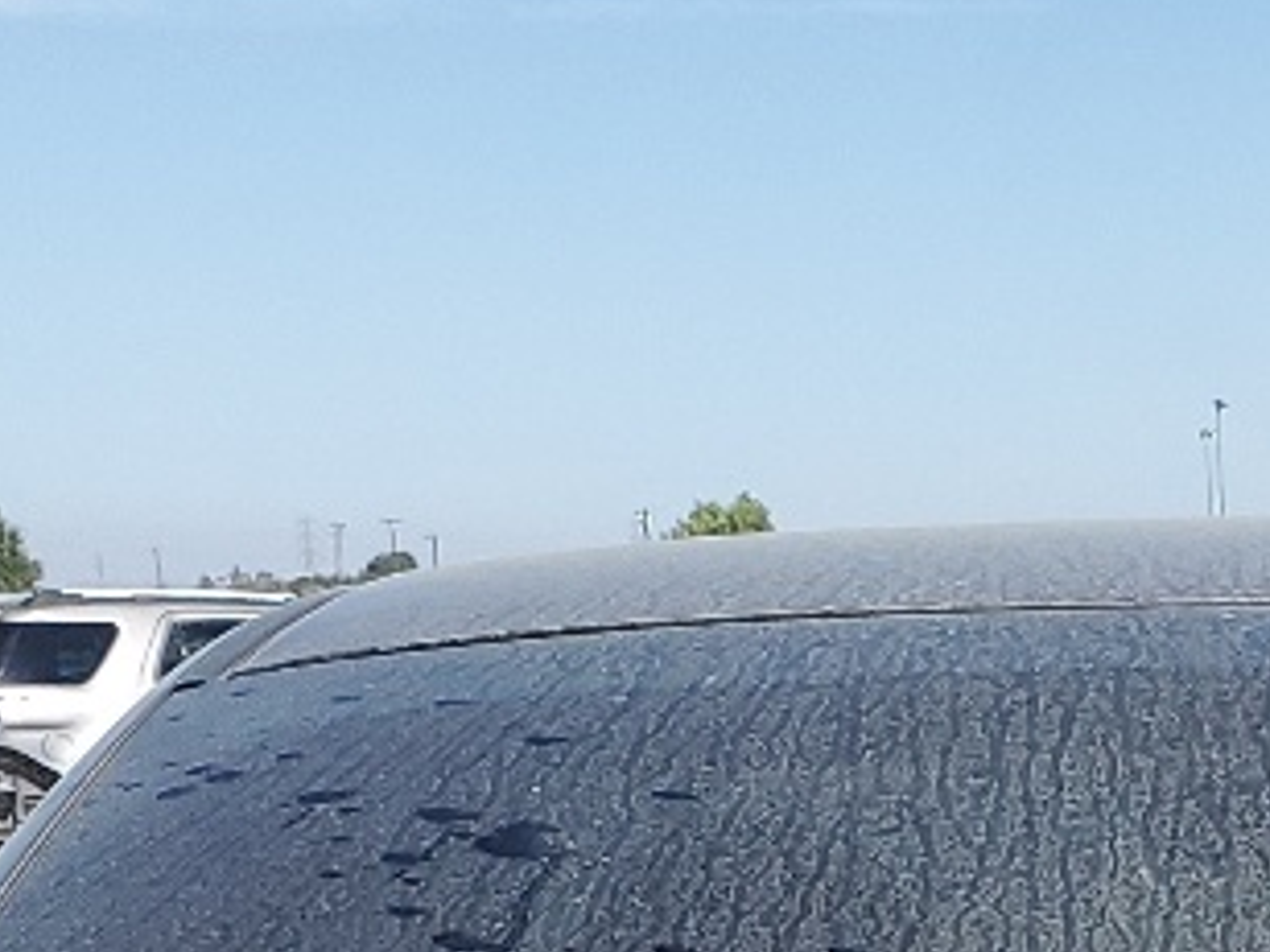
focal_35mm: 135
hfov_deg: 14.3
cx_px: 1423
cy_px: 2378
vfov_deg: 9.6
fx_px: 4953
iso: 50
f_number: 1.5
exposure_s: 1/3333
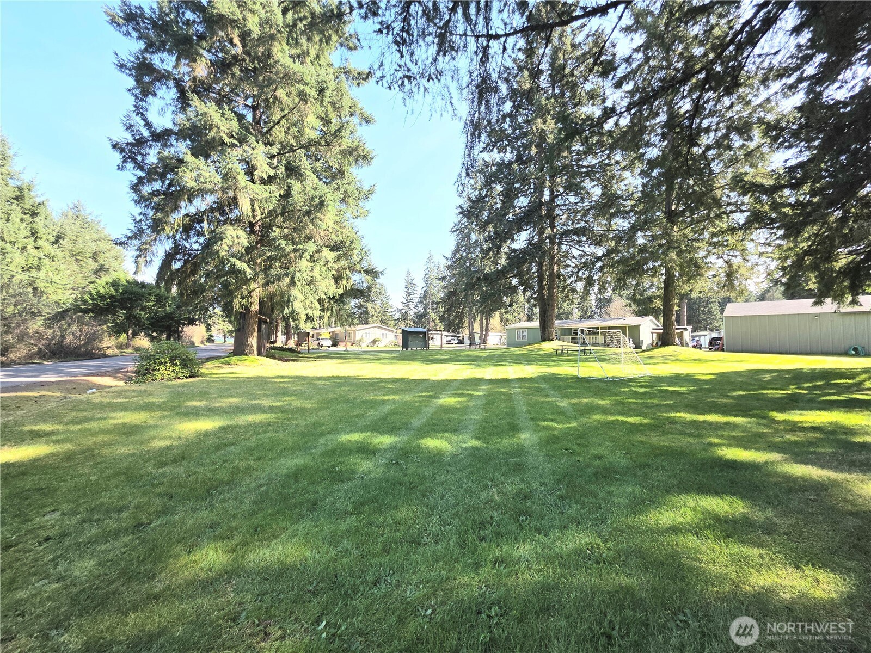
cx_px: 436
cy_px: 326
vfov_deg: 89.9
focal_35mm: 13
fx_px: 327
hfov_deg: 106.2
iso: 40
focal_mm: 2.2
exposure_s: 1/588
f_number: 1.9
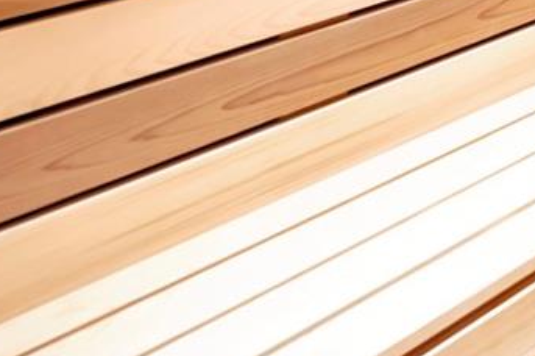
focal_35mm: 70
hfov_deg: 20.2
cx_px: 976
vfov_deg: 15.7
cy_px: -336
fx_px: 1039
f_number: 6.3
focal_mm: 10
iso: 400
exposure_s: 1/2.5
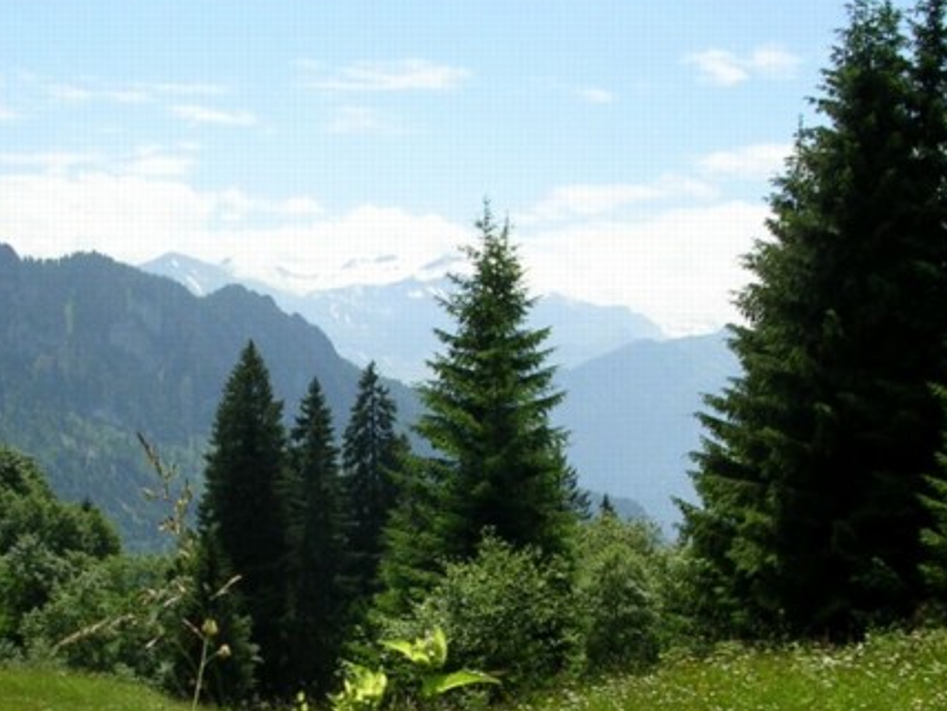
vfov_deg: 20.6
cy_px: 527
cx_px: 341
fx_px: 1942
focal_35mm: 71
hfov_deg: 27.3
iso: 50
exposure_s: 1/280
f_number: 5.6
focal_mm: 5.8
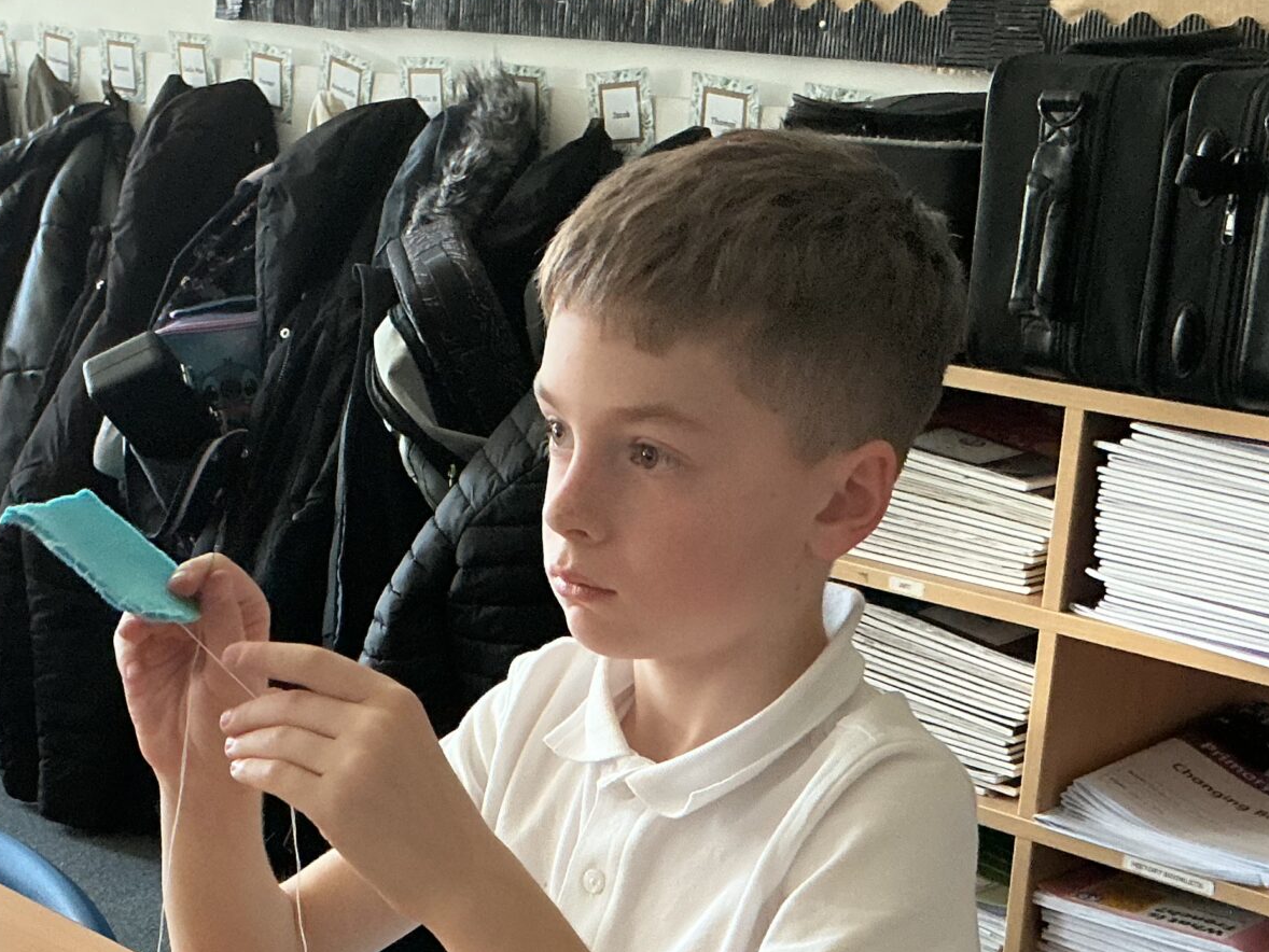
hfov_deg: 30.7
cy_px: 886
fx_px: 2310
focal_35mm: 63
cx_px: 520
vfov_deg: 22.6
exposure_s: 1/60
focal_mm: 3
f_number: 1.8
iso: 200
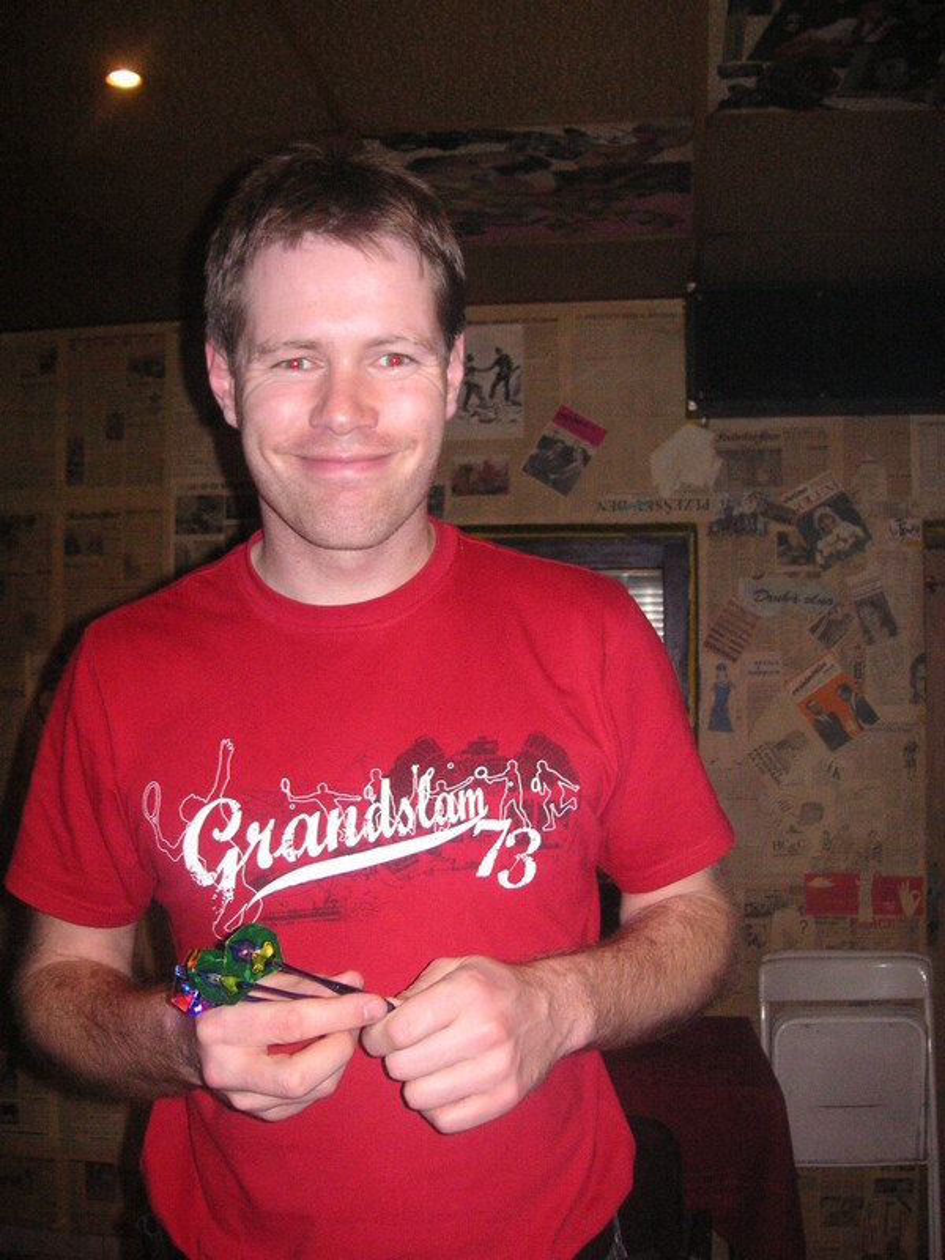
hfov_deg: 38.7
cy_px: 630
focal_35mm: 37
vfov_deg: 50.1
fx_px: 1347
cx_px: 472
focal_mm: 6.1
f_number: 2.8
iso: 160
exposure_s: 1/45
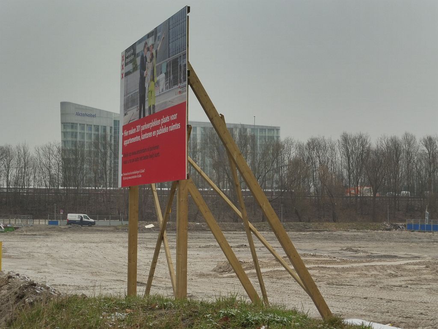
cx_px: 219
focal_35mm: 70
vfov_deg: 21.0
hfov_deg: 27.8
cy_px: 164
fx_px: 886
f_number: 5
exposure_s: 1/100
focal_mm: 12.5
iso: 100
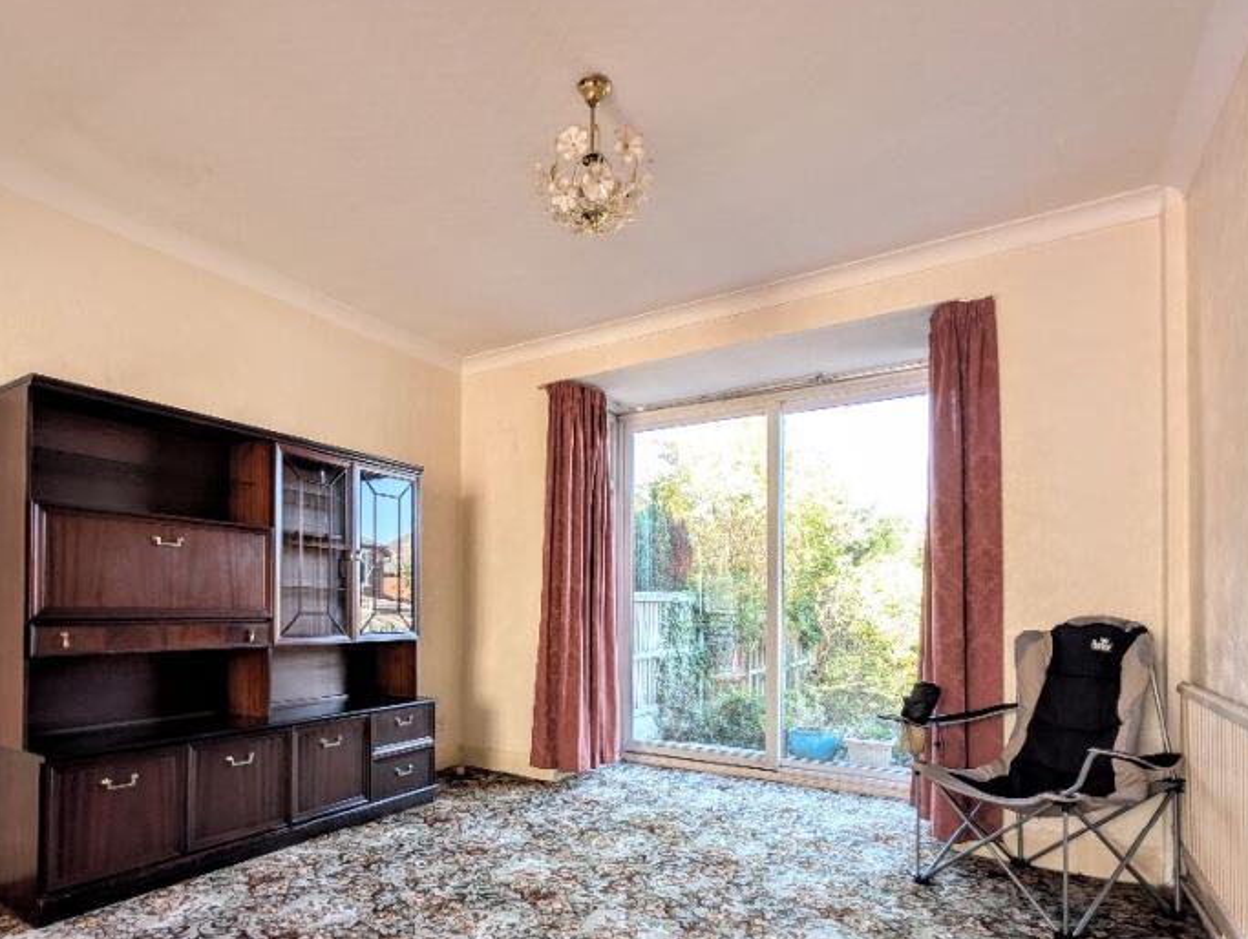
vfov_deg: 70.4
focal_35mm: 18
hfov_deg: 87.2
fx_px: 650
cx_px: 541
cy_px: 595
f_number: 1.7
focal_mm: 2.02
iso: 71
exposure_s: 1/207
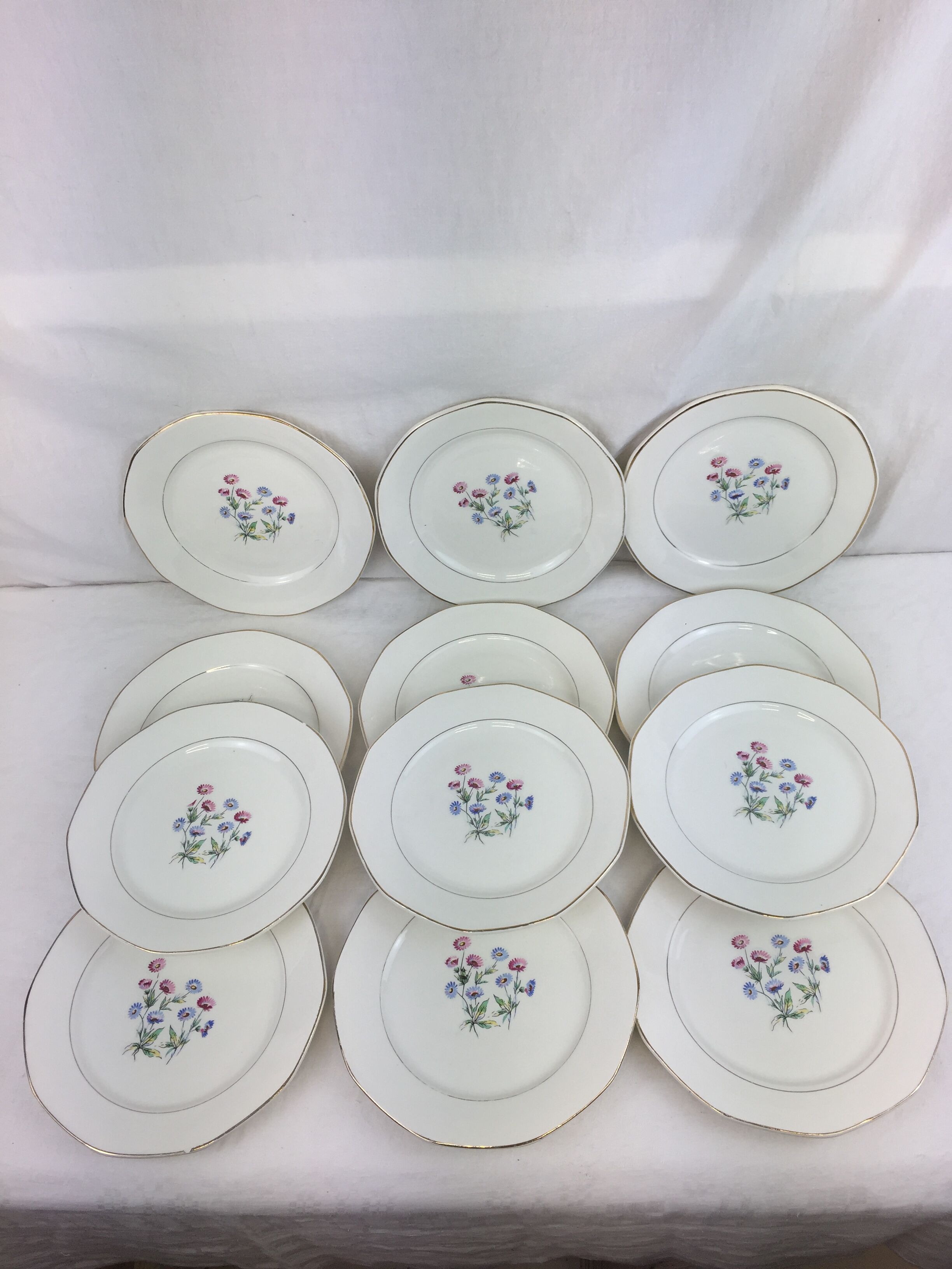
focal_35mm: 29
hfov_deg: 48.2
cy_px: 634
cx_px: 476
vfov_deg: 61.7
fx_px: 1063
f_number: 2.2
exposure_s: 1/267
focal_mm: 4.15
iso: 32
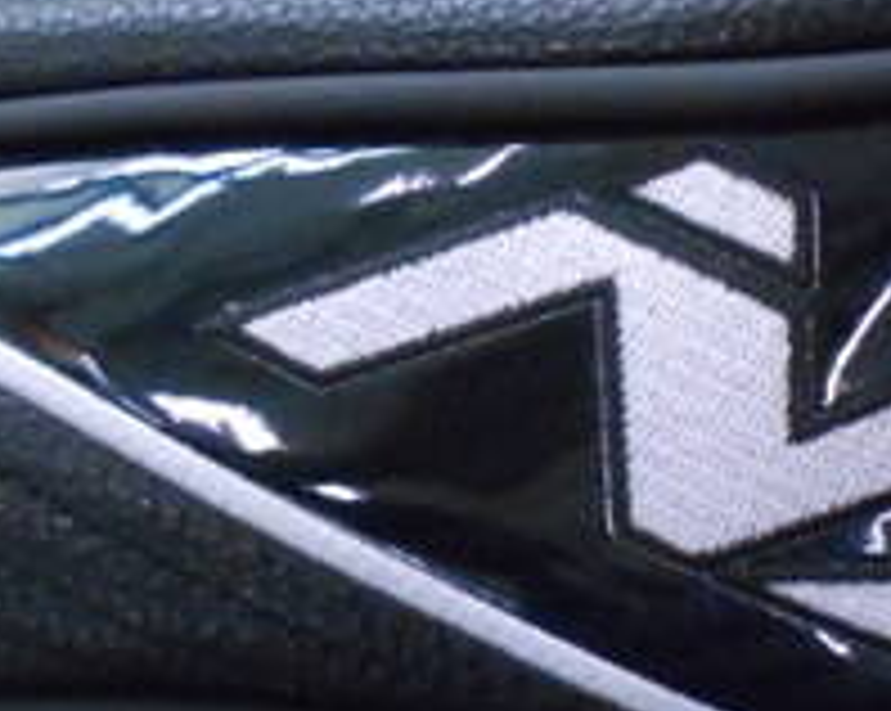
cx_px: 612
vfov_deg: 18.7
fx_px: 2160
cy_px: 396
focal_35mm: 82
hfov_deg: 23.2
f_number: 3.2
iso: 800
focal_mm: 4.6
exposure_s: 1/125
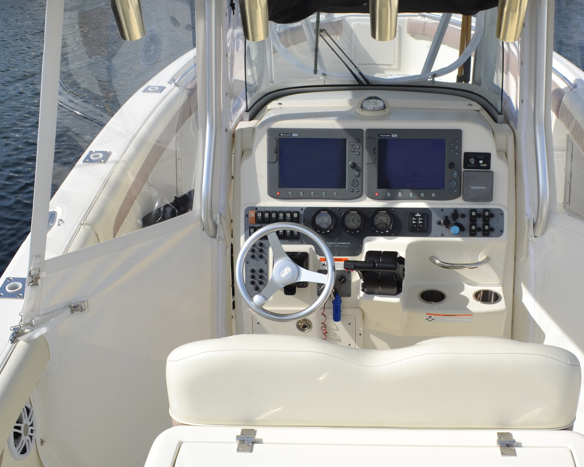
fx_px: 778
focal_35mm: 45
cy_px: 226
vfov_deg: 33.4
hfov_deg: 40.7
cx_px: 381
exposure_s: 1/320
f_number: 9
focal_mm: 18
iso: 100
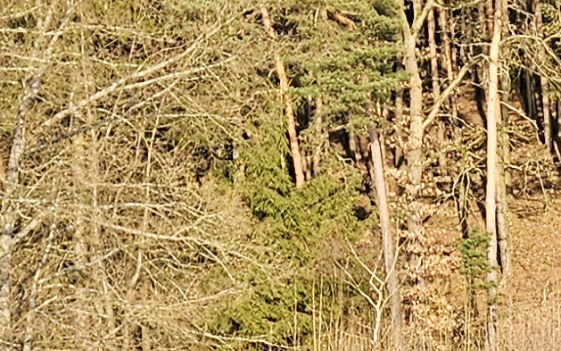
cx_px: 815
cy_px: 568
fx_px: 2370
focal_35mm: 155
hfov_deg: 12.9
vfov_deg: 8.2
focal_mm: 5.4
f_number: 1.8
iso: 32
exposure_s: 1/566
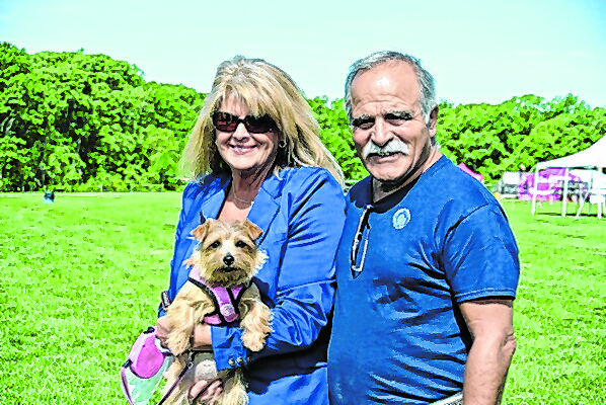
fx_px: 1365
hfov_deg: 25.0
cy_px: 202
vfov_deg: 16.9
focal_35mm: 81
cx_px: 303
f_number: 4.5
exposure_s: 1/500
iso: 100
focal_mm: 30
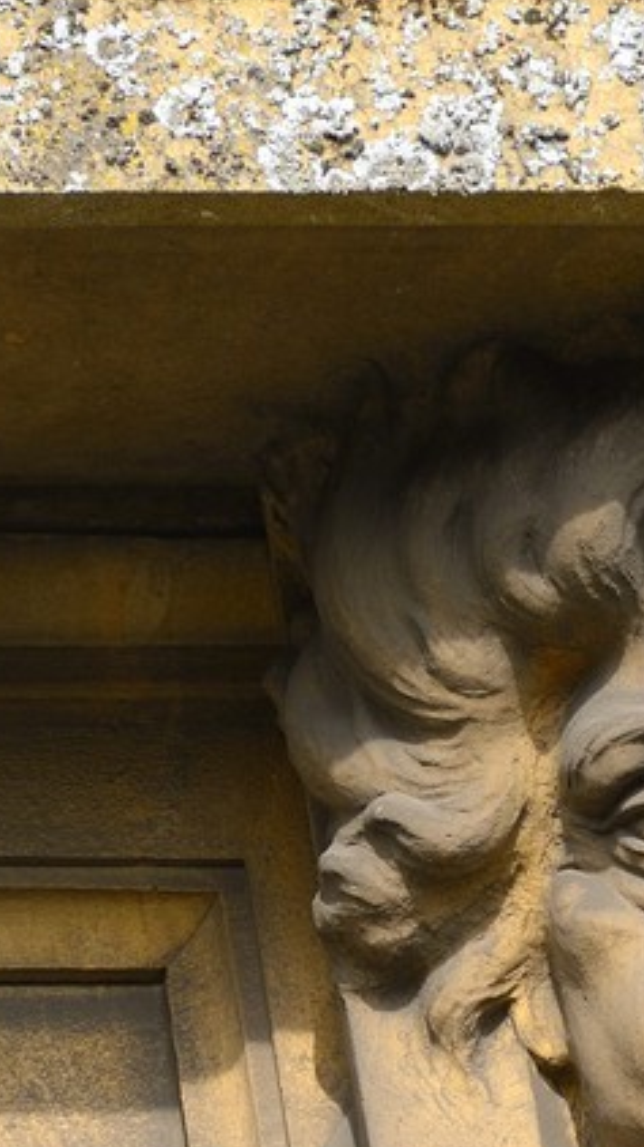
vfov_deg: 2.7
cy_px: 2014
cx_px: 803
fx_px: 24133
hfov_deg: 1.5
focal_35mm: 794
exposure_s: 1/200
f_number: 8
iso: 200
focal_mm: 200
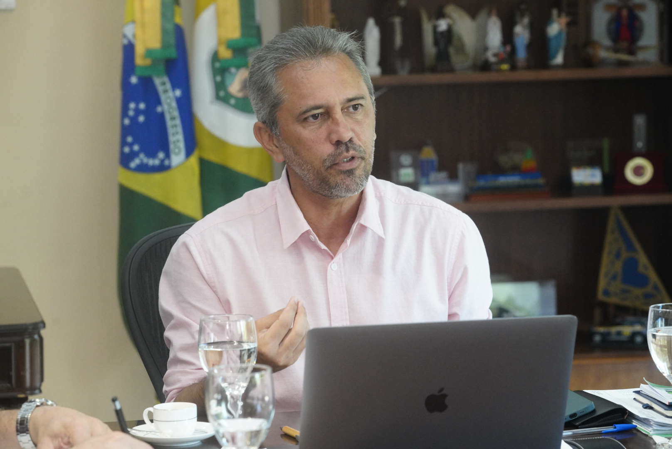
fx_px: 2298
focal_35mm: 123
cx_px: 336
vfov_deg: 11.2
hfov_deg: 16.6
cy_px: 224
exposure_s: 1/160
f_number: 7.1
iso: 8000
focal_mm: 123
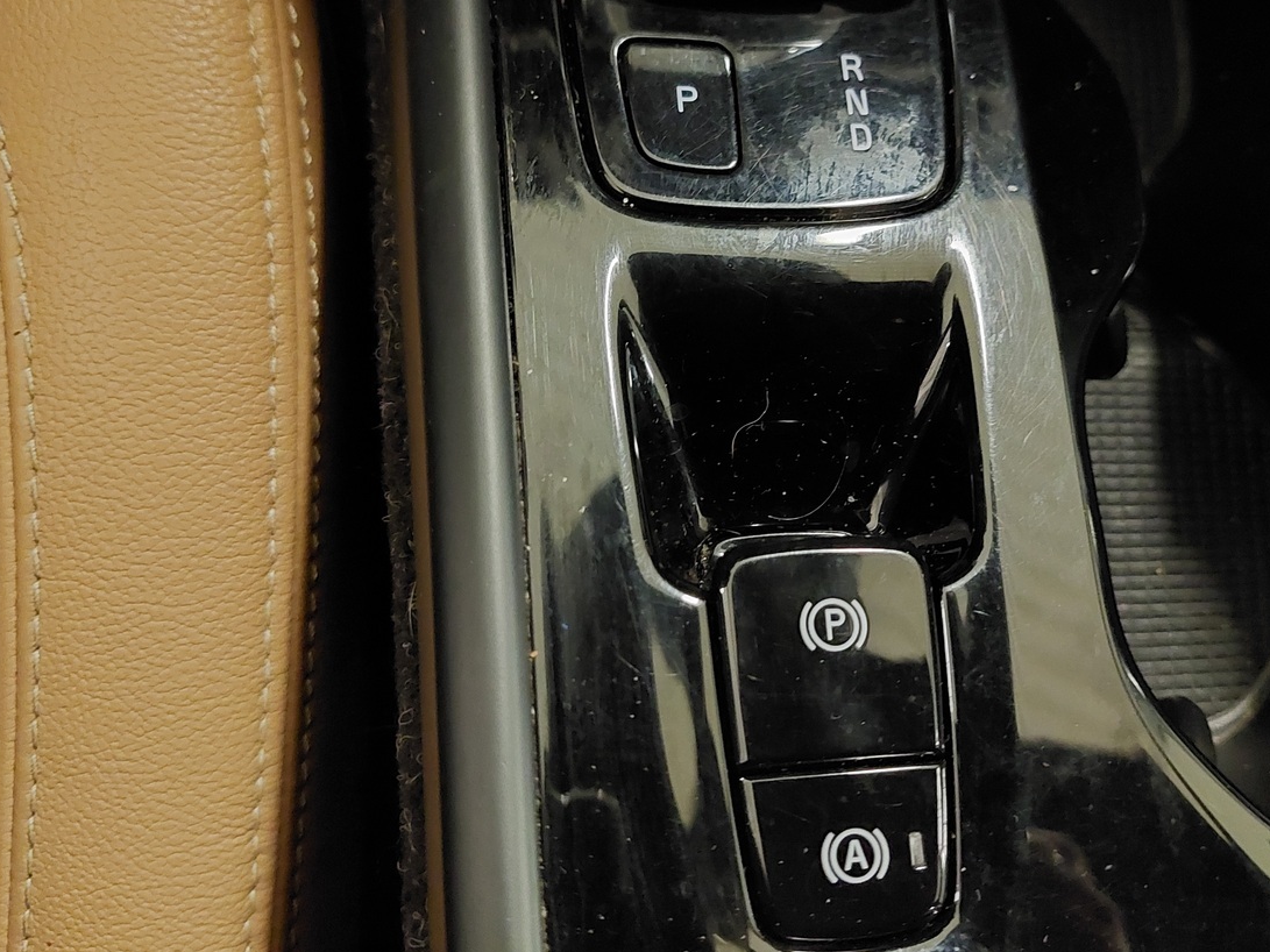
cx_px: 707
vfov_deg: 42.7
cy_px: 368
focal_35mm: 33
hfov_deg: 55.2
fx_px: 1211
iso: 2000
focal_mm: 5.23
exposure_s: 1/25
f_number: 1.8
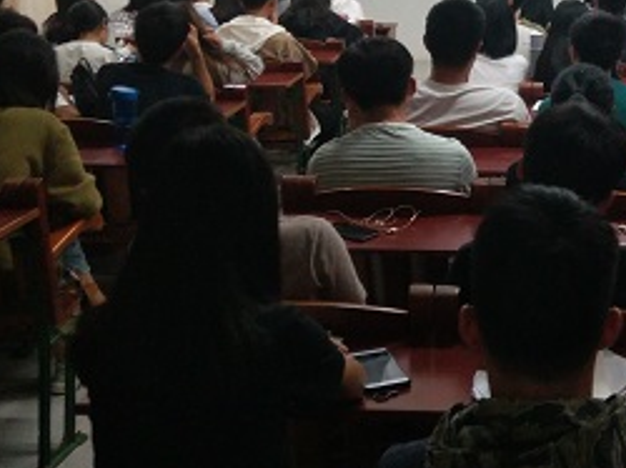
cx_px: 526
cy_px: 15
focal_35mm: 53
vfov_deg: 26.2
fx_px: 958
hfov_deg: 34.7
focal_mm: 3.66
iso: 230
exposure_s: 1/33.3
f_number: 2.2
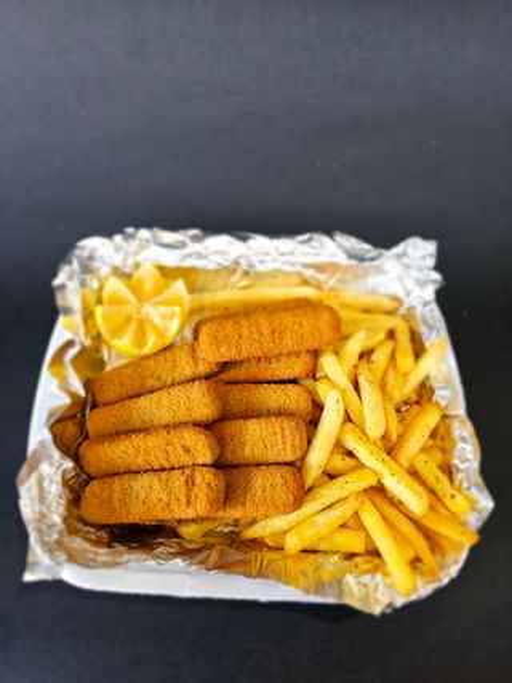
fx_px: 454
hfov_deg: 58.9
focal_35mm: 23
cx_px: 256
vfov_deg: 73.9
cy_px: 342
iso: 100
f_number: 1.7
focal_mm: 6.3
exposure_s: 1/50
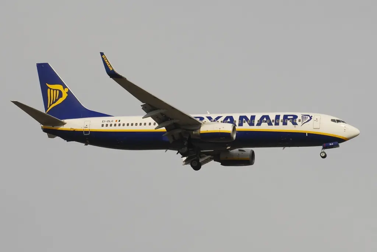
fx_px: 1822
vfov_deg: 7.9
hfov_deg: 11.8
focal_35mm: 174
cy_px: 126
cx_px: 188
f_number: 8
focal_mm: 116
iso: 200
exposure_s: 1/640
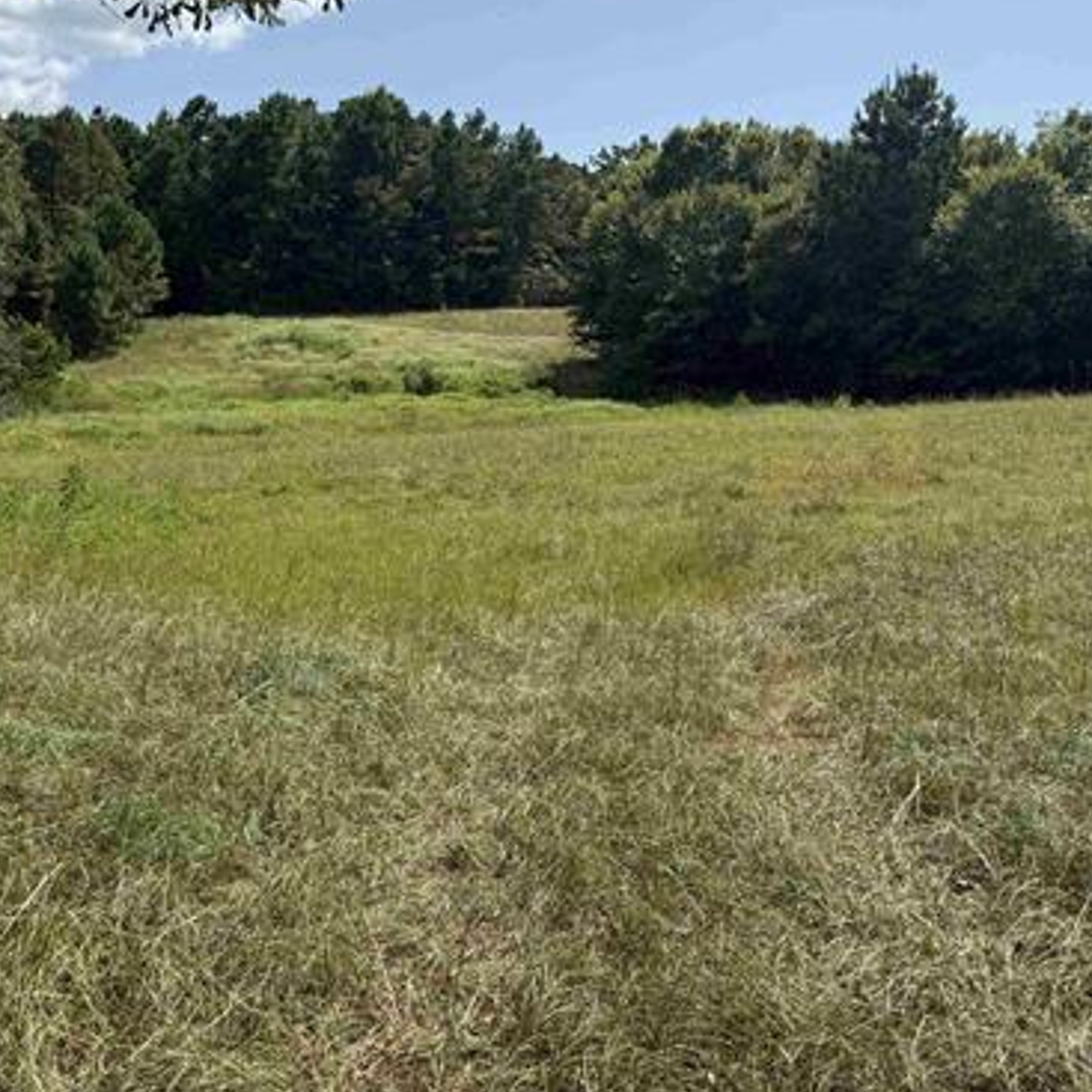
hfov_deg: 44.9
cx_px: 497
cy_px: 384
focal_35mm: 37
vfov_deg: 44.4
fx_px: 1321
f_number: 1.78
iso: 80
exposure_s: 1/6173
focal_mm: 6.76
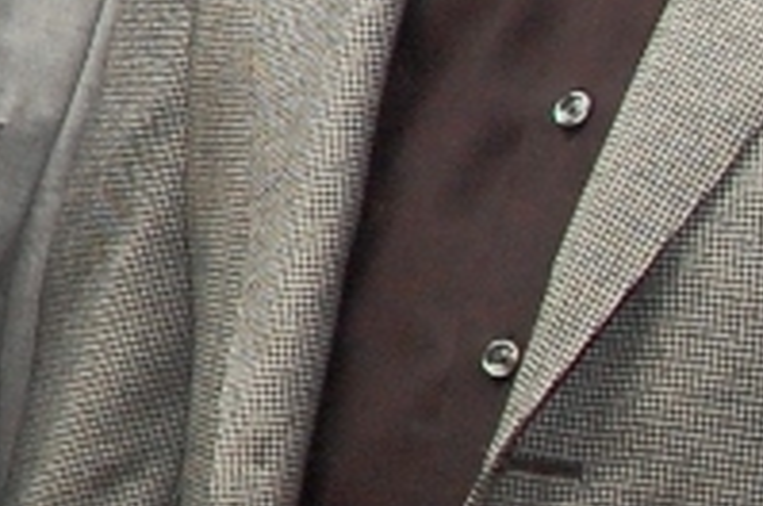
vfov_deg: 6.7
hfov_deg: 9.0
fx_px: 4317
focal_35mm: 204
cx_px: -1158
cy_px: 19
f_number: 5.6
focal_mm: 18
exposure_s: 1/60
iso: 800
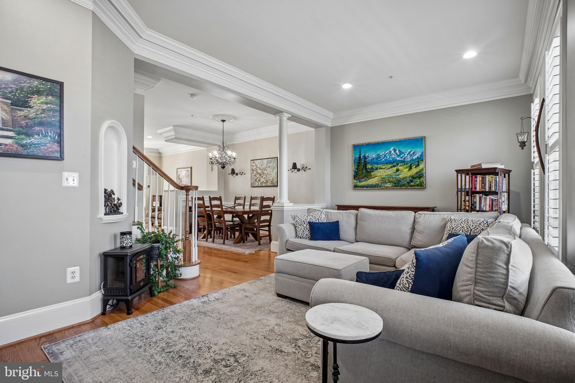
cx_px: 288
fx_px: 264
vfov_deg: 72.0
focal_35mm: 16
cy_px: 192
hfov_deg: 95.0
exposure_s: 1/10
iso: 500
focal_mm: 11
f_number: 8
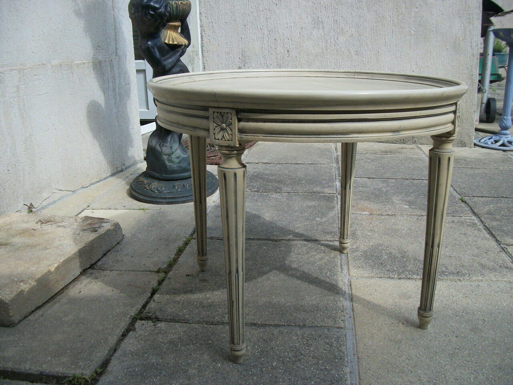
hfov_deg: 56.8
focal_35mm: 32
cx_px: 256
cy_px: 192
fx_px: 474
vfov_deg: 44.2
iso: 80
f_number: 8.8
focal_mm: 5.7
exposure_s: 1/125
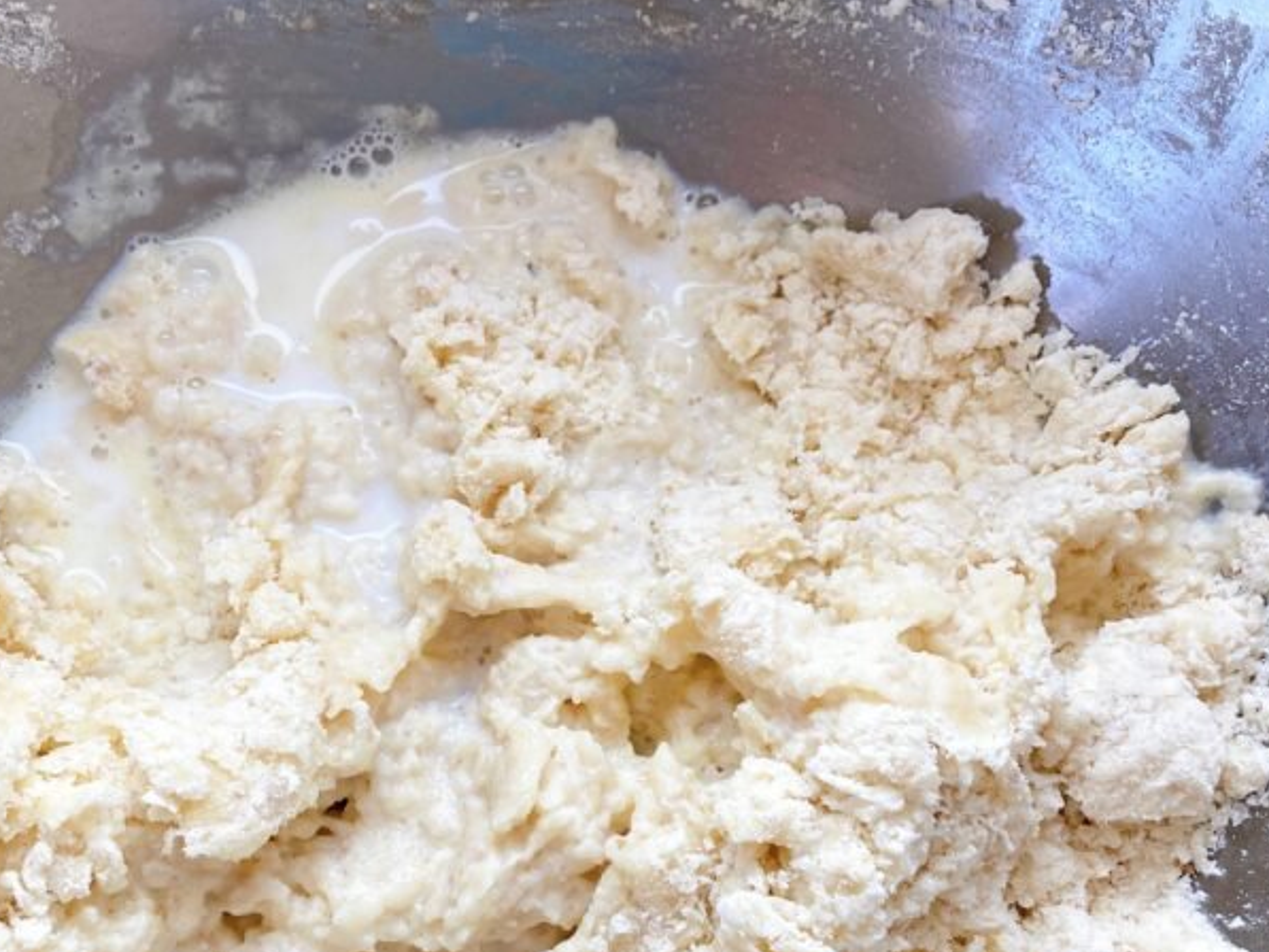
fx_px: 1760
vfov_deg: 30.0
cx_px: 483
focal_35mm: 48
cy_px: 644
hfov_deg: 39.4
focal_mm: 3.99
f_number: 1.8
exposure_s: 1/100
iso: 50
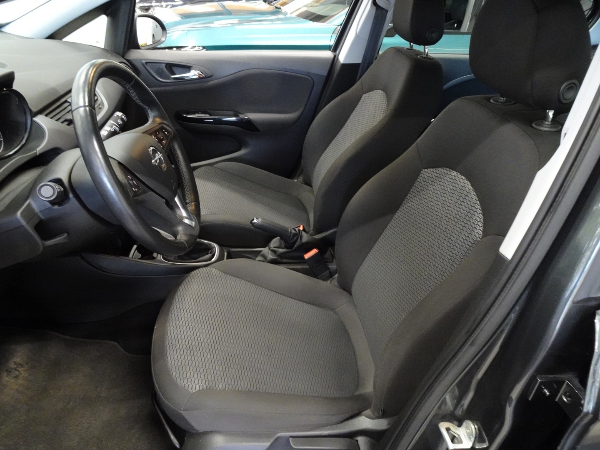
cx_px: 300
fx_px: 416
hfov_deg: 71.6
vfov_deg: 56.8
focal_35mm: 24
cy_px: 225
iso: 800
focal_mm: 4.25
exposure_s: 1/10
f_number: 3.5
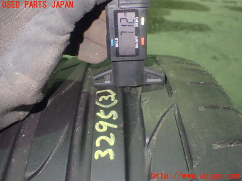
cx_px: 121
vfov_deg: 39.7
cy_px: 90
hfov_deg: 51.4
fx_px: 252
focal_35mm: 36
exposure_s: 1/15
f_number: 2.5
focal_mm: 6.37
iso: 800
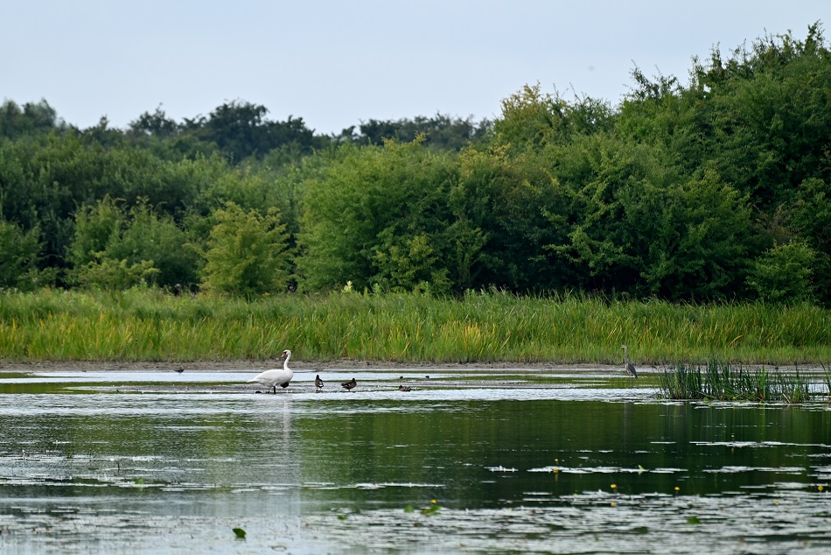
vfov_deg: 4.6
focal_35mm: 300
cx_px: 416
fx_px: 6927
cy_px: 278
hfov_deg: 6.9
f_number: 5.6
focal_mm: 300
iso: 200
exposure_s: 1/640
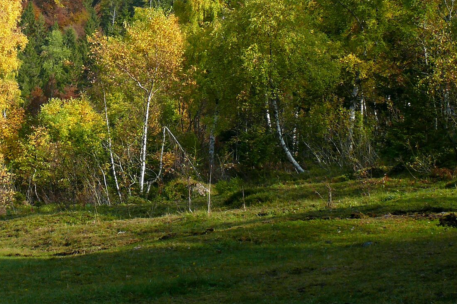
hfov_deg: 25.3
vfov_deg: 17.0
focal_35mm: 79
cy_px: 30
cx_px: 100
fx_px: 1003
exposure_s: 1/100
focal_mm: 7.4
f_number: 3.6
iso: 100
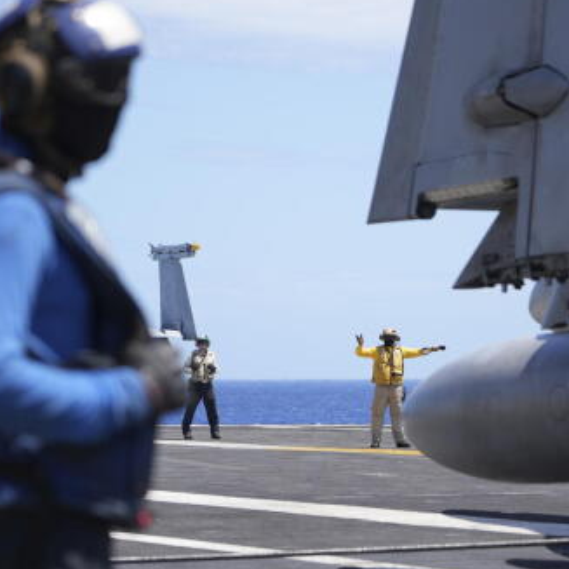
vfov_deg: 9.7
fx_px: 3347
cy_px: 318
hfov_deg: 9.7
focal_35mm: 180
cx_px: 310
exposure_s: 1/640
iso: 80
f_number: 4
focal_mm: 105
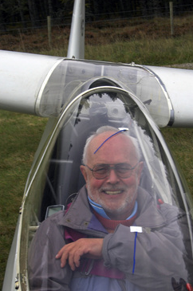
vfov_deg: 26.0
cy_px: 171
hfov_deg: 17.4
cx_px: 122
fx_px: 630
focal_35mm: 78
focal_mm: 38
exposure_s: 1/30
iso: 200
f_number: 7.1
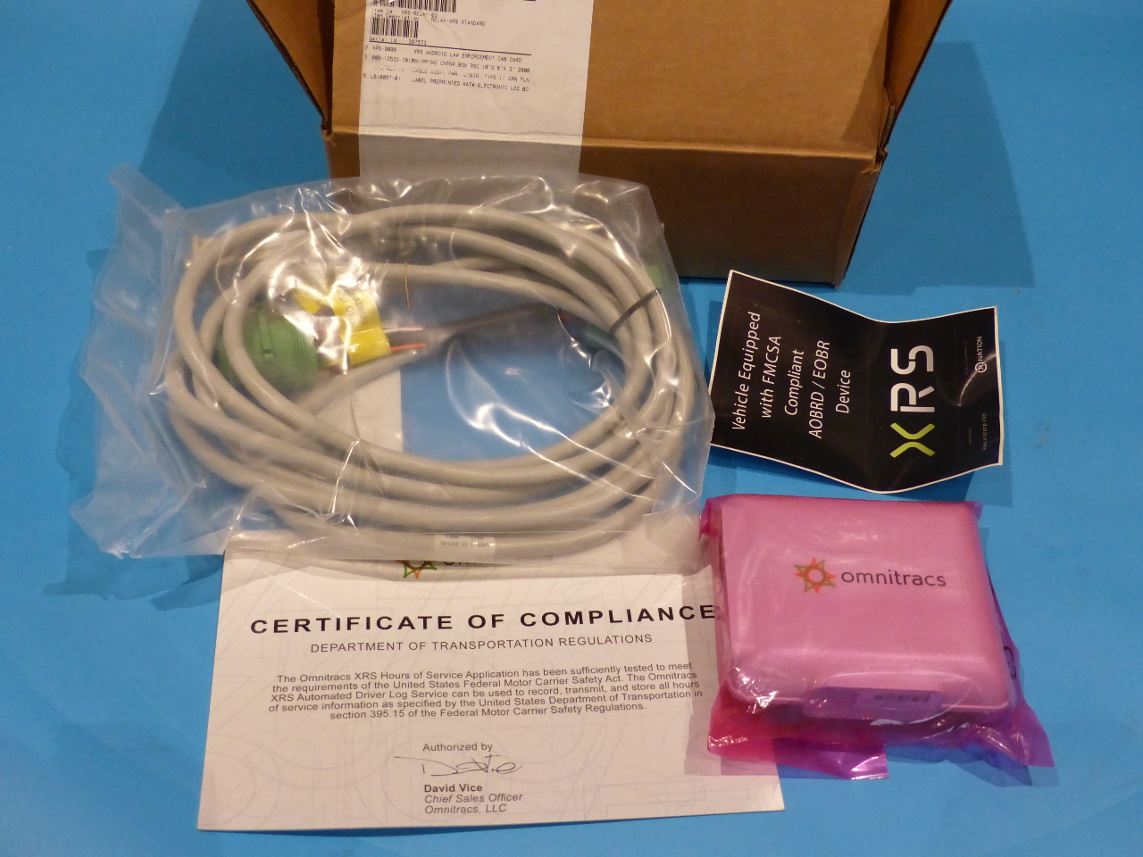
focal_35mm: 39
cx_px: 572
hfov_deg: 47.9
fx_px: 1288
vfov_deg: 36.8
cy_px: 428
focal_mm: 7
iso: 500
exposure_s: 1/125
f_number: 2.8
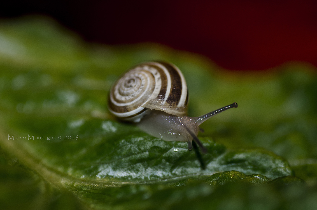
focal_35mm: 135
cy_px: 105
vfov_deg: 10.1
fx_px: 1186
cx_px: 158
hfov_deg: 15.2
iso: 640
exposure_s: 1/60
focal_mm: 90
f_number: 4.5
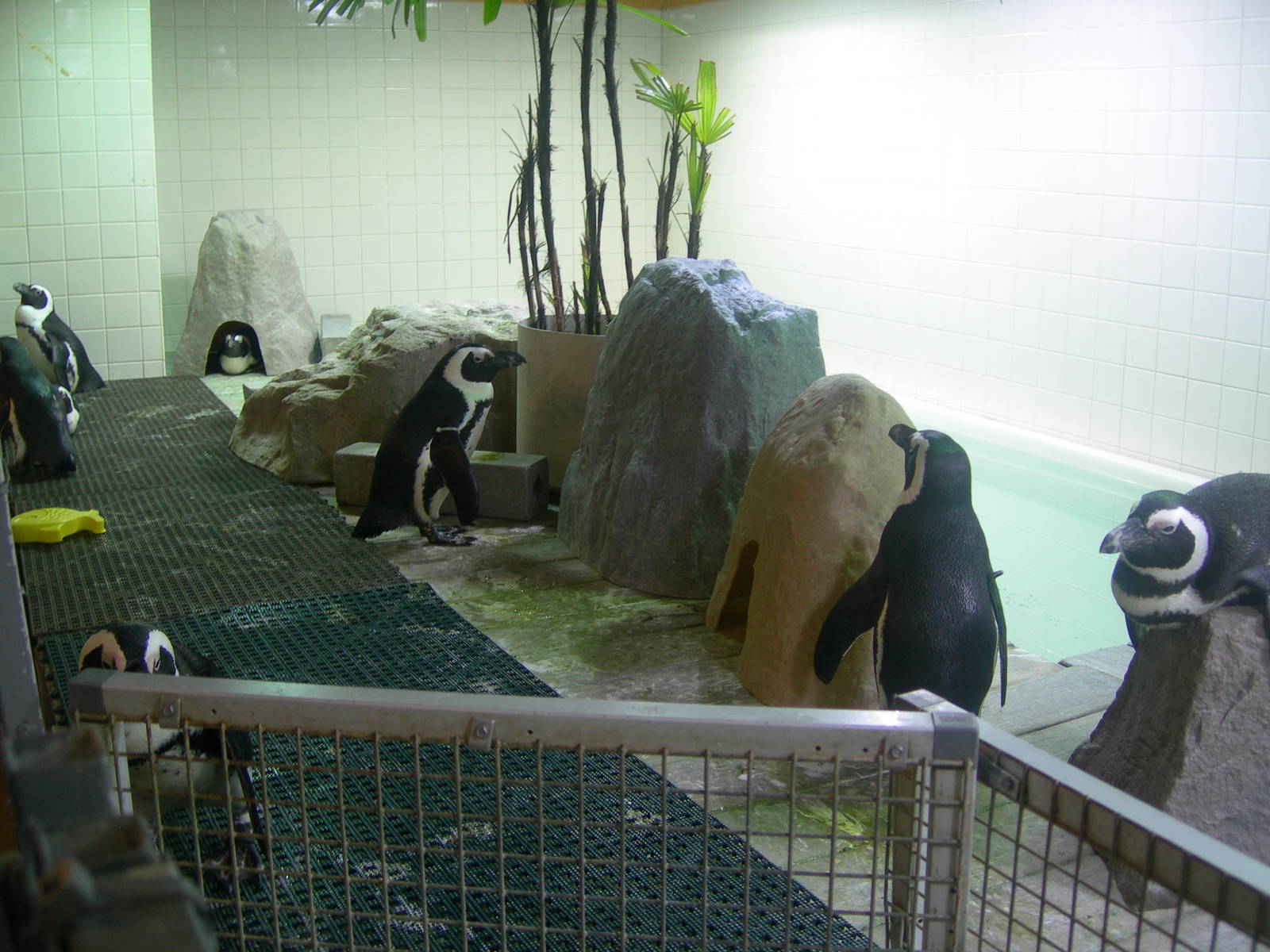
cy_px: 476
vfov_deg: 37.7
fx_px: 1394
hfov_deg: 49.0
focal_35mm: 38
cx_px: 635
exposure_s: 1/24.4
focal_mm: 7.8
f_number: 2.8
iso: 50
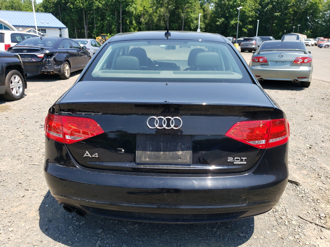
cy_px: 124
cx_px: 165
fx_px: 248
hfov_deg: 67.3
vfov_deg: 53.1
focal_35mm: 26
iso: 50
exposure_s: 1/1250
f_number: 1.5
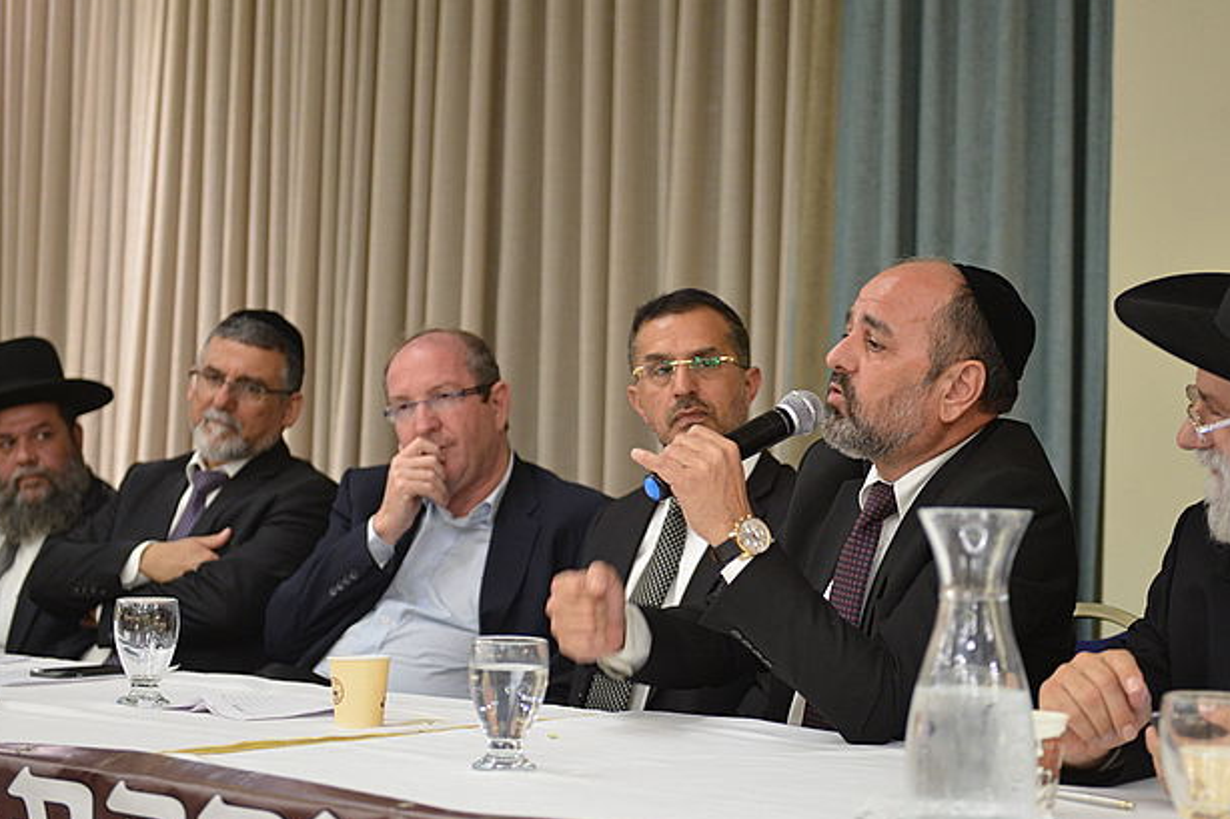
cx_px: 723
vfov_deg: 18.7
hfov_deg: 27.7
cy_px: 454
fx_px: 2493
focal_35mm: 73
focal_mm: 56
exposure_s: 1/60
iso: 1600
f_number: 2.8
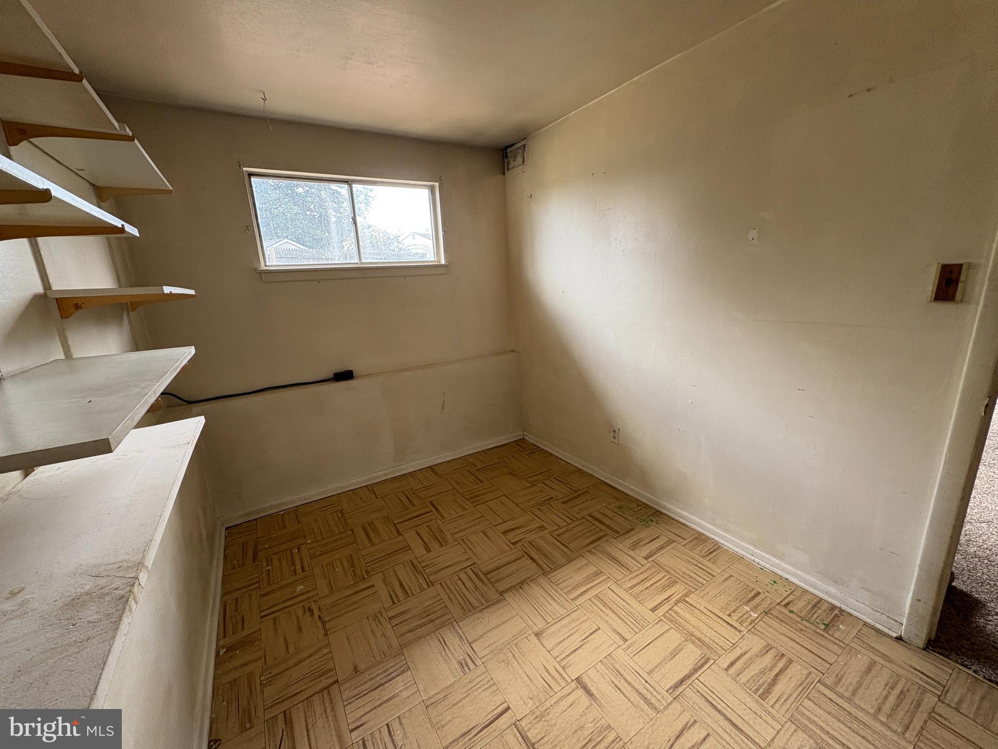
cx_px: 499
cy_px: 374
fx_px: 404
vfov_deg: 85.7
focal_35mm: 14
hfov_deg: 102.1
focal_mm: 2.22
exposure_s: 1/99
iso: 125
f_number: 2.2
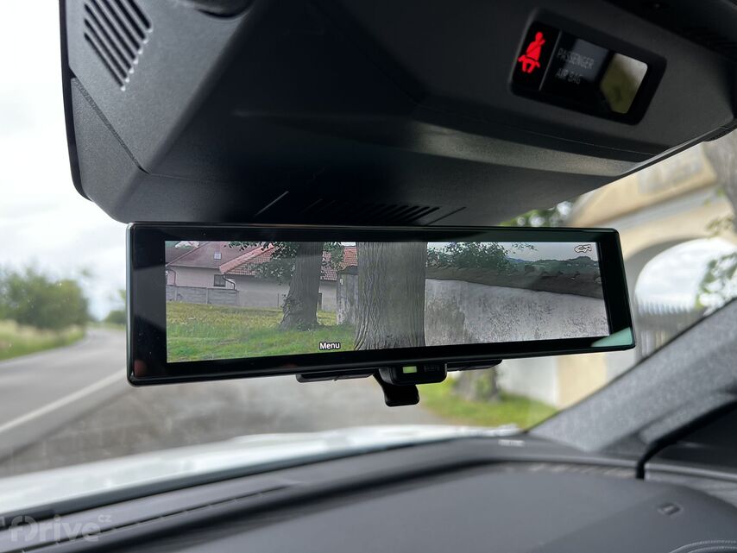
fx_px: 554
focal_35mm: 26
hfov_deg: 67.3
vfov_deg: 53.1
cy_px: 276
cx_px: 368
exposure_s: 1/277
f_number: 1.5
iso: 40
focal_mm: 5.7
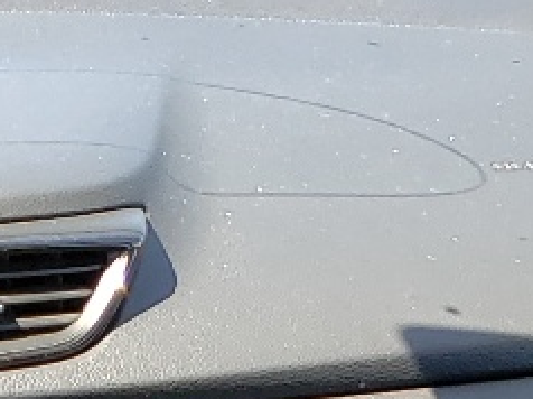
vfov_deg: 7.3
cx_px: -457
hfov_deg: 10.6
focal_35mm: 175
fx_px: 2692
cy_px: 1264
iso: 50
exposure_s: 1/213
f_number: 1.5
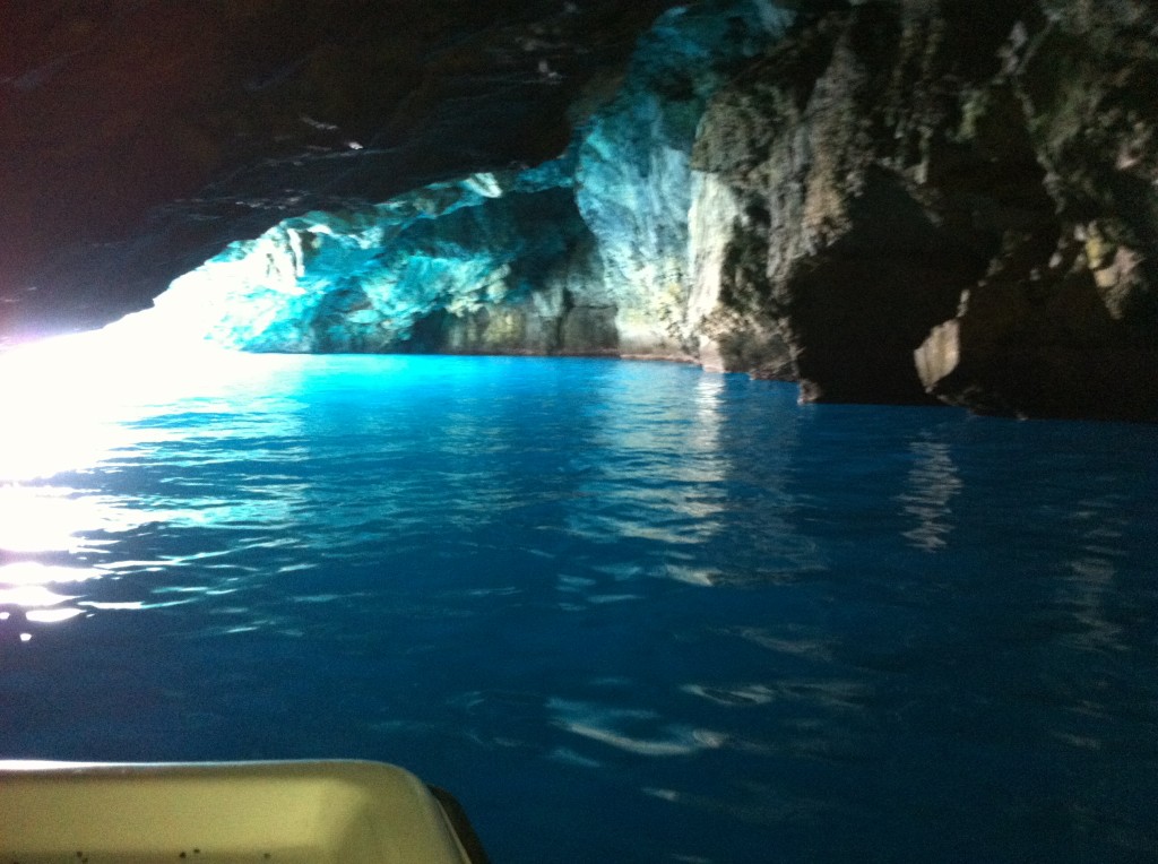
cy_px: 432
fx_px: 1169
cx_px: 579
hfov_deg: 52.7
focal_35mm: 35
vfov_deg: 40.6
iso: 500
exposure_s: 1/17
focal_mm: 3.85
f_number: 2.8
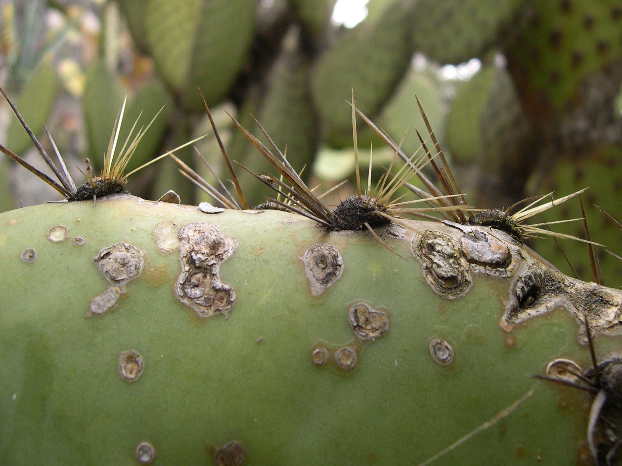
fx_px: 683
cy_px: 233
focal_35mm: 38
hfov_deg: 49.0
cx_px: 311
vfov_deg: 37.7
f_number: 2.8
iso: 100
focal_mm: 8
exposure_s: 1/116
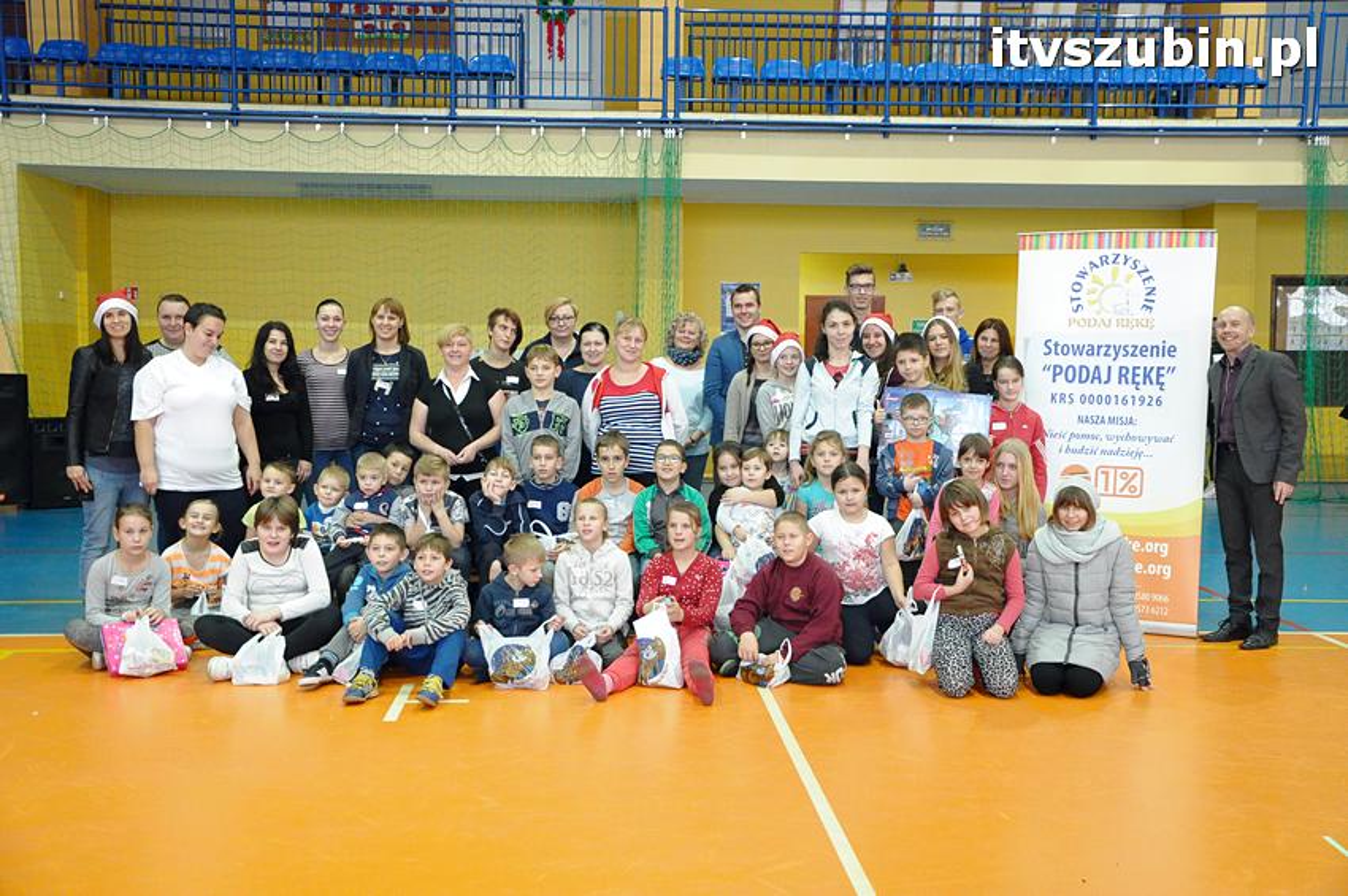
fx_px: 1571
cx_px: 674
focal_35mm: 42
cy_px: 448
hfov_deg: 46.4
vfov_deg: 31.8
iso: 3200
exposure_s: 1/80
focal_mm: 28
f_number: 4.5
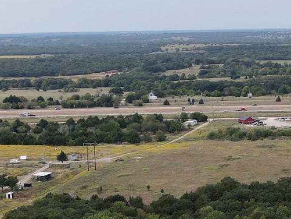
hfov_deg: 21.1
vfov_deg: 15.8
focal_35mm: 92
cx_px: 221
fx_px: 774
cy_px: 218
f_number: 2.8
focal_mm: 4.5
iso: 100
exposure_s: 1/800
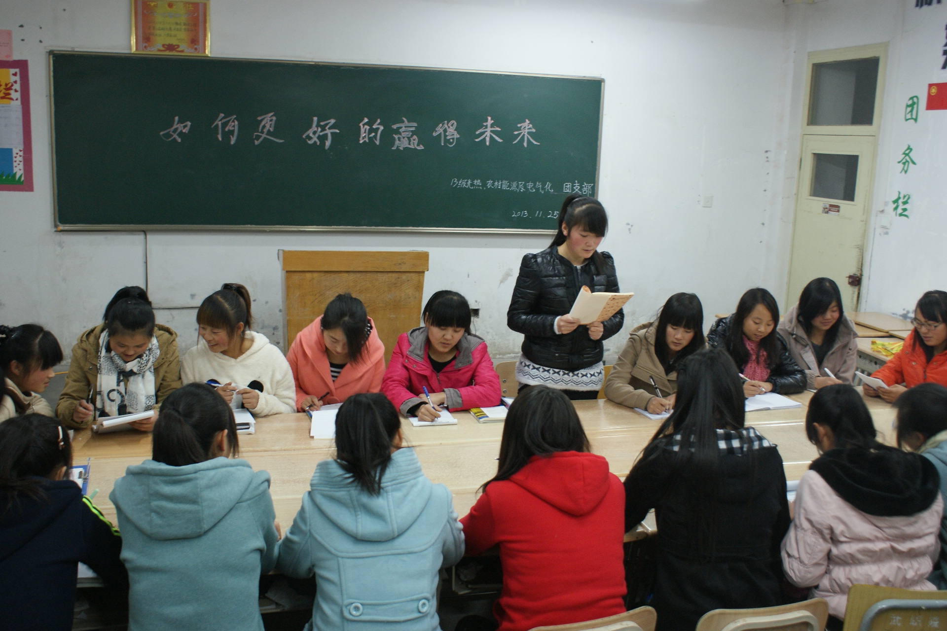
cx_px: 474
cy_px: 316
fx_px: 868
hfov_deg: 57.2
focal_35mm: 33
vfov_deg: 40.0
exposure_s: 1/13
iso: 400
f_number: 4
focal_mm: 22
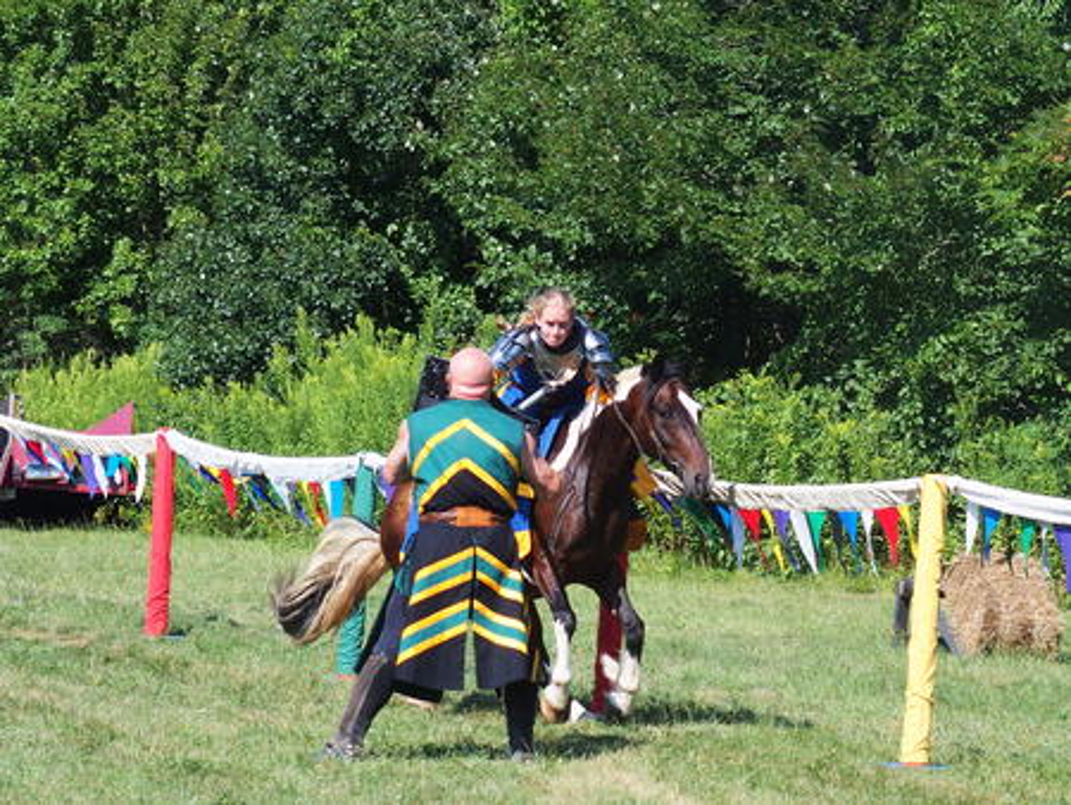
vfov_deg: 9.9
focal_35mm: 150
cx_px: 536
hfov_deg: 13.2
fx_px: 4643
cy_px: 402
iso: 100
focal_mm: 31.8
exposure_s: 1/640
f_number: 4
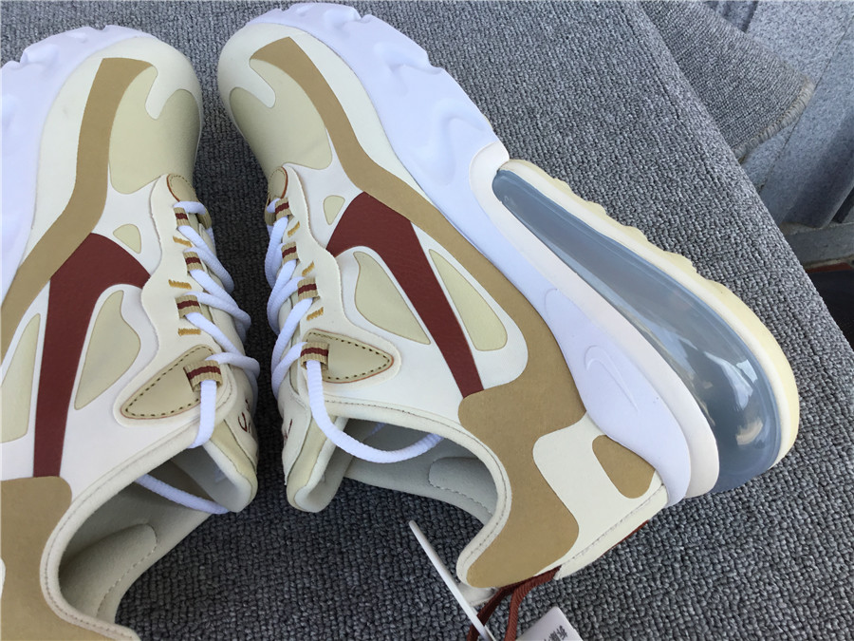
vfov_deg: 45.4
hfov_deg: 58.4
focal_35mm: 31
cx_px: 427
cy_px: 320
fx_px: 765
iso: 25
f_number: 2.4
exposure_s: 1/250
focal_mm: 3.3
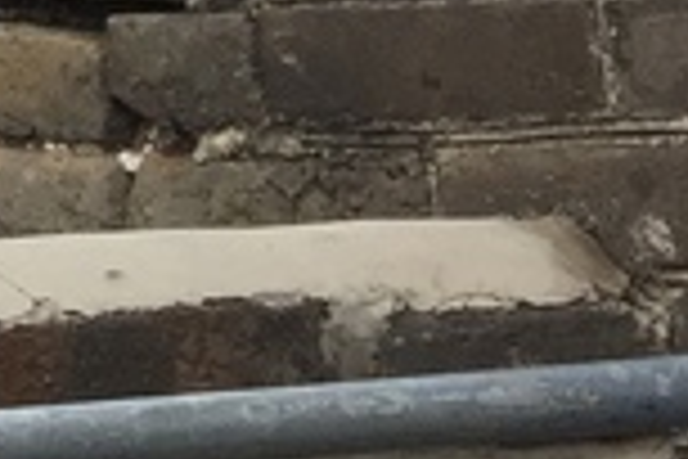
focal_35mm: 202
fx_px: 3860
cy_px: -612
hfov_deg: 8.4
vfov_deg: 6.5
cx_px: -1434
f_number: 2.2
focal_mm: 4.15
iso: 32
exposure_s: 1/1883
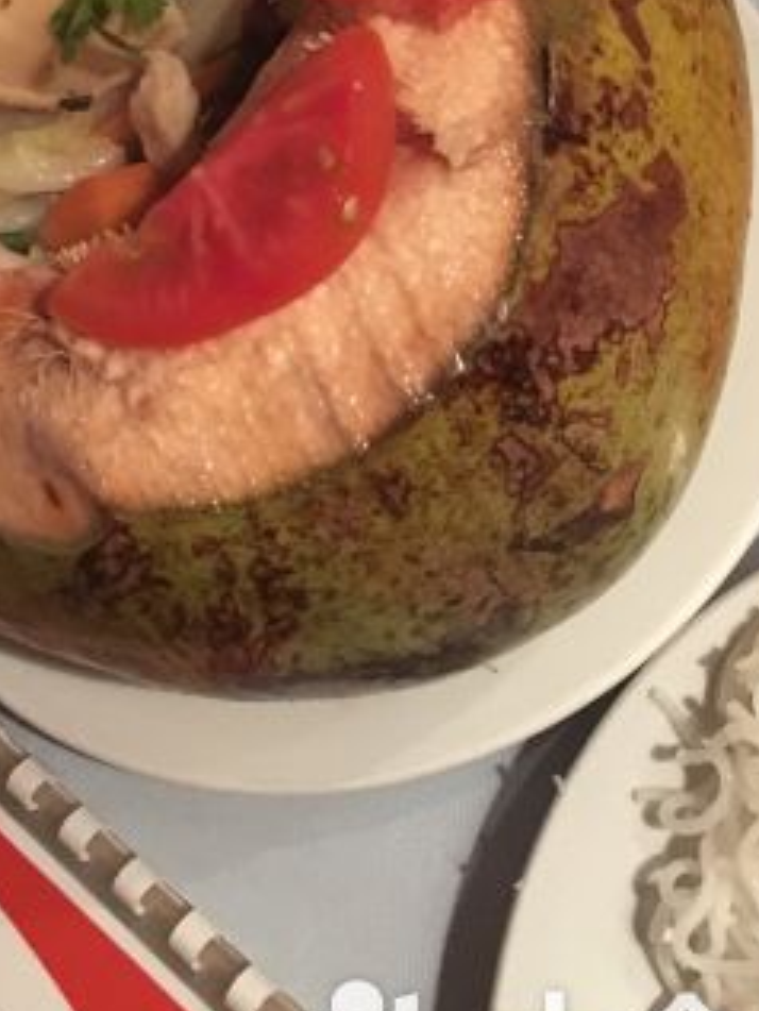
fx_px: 1870
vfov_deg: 29.1
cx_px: 263
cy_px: 105
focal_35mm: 64
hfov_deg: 22.9
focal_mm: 4.15
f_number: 2.2
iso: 320
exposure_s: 1/17
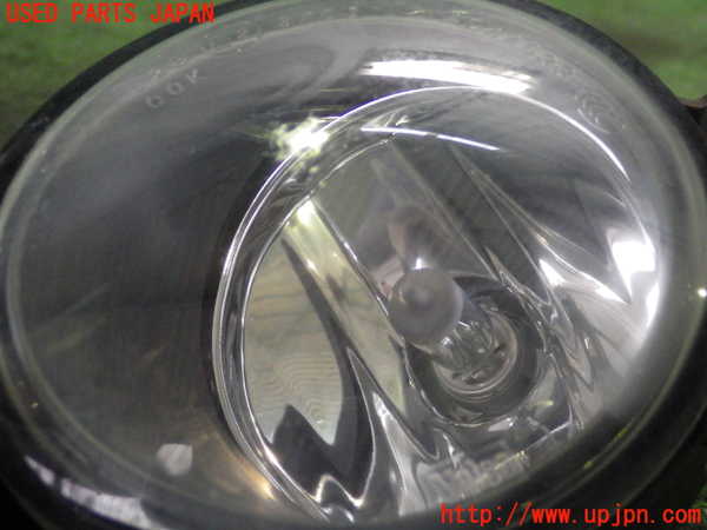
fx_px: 1185
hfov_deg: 33.2
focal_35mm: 58
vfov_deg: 25.2
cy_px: 265
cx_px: 354
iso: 2000
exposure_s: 1/80
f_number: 3.5
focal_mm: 10.3
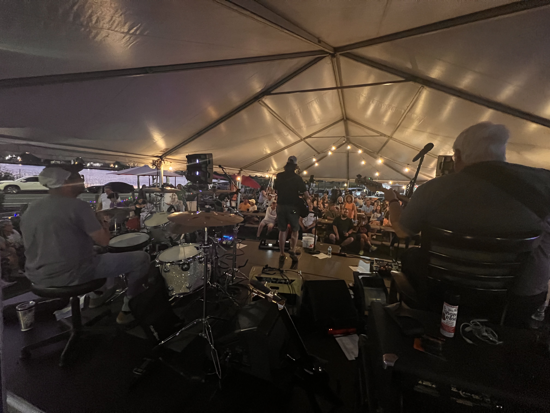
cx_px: 275
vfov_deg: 89.9
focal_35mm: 13
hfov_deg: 106.2
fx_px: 207
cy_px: 206
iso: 1250
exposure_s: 1/30
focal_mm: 1.57
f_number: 1.8
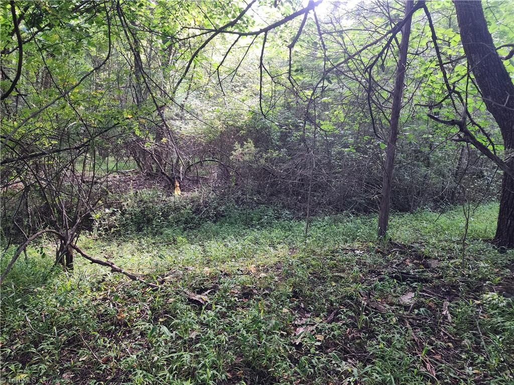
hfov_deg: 73.9
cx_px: 257
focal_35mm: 23
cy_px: 192
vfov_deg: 58.9
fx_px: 342
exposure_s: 1/120
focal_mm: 6.4
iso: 320
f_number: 1.8
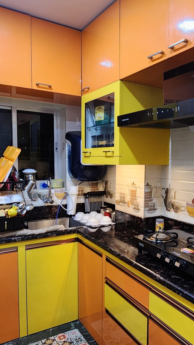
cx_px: 136
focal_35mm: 27
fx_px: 247
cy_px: 188
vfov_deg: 69.7
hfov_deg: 42.1
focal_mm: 2.2
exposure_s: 1/50
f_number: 2.2
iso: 250
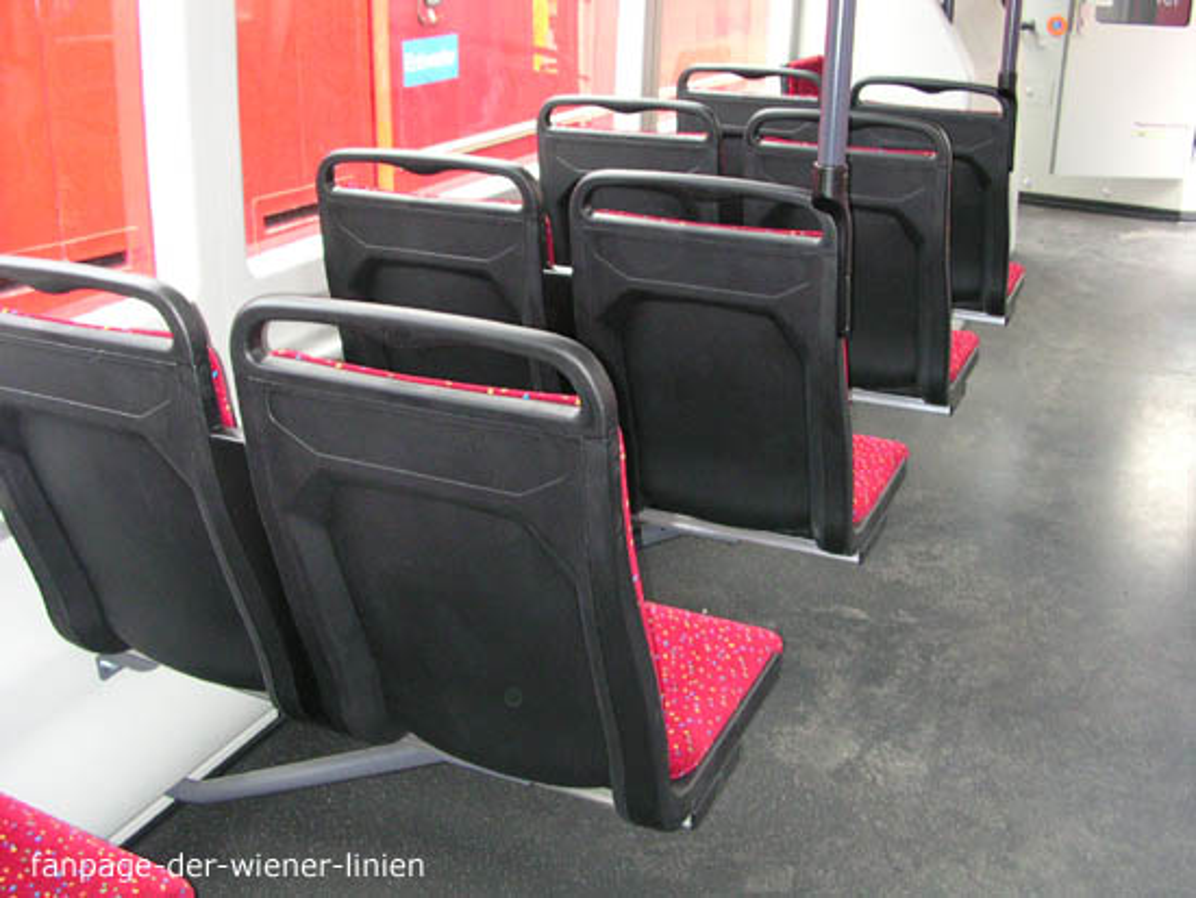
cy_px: 449
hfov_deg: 50.1
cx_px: 598
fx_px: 1279
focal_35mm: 37
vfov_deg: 38.7
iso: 317
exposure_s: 1/60
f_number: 2.7
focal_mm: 5.6
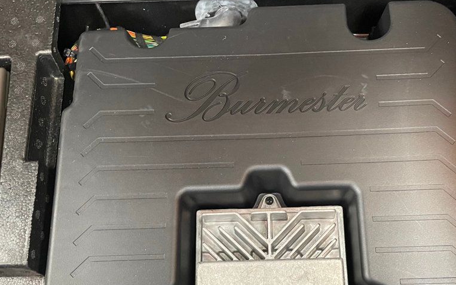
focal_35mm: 37
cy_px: 192
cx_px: 268
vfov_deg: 34.1
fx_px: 460
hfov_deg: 52.5
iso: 640
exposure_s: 1/40
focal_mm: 4.2
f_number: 1.6
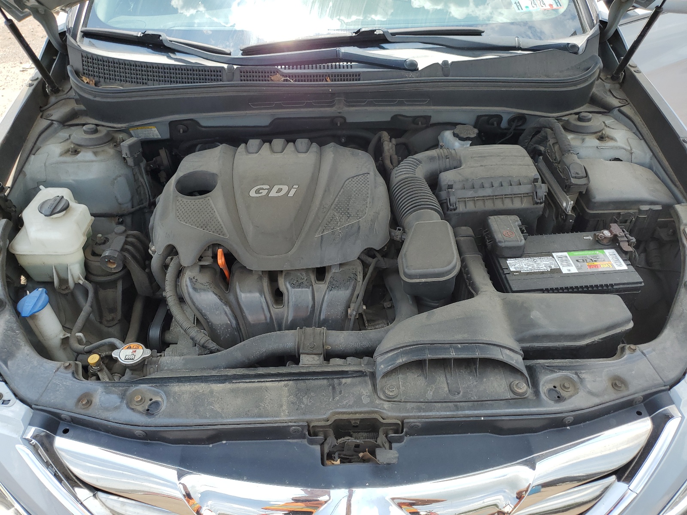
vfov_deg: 53.1
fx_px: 516
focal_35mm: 26
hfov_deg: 67.3
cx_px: 344
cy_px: 258
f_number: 1.5
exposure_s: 1/909
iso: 50
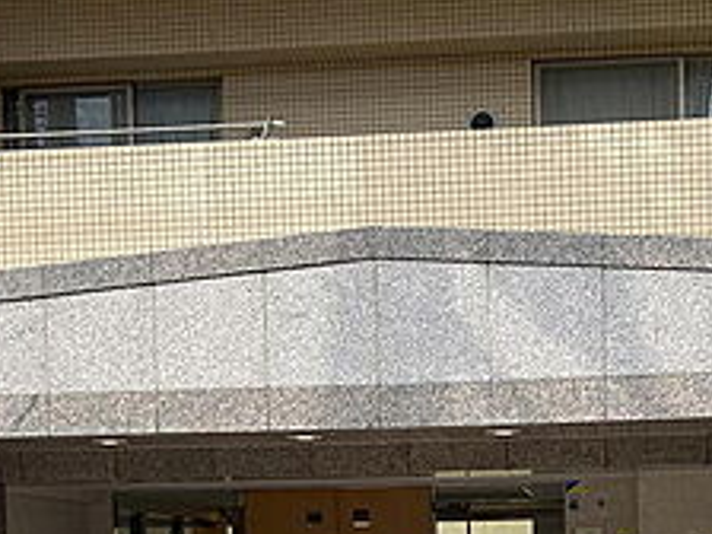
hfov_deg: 27.2
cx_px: 502
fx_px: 1460
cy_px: 645
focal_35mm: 71
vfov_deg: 19.5
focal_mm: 3.99
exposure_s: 1/252
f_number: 1.8
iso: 20
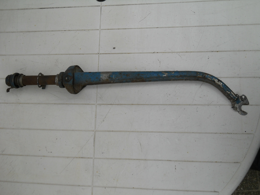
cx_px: 130
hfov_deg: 45.8
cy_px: 98
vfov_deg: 35.1
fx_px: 308
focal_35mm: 41
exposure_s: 1/250
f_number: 3.1
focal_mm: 6.72
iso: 80
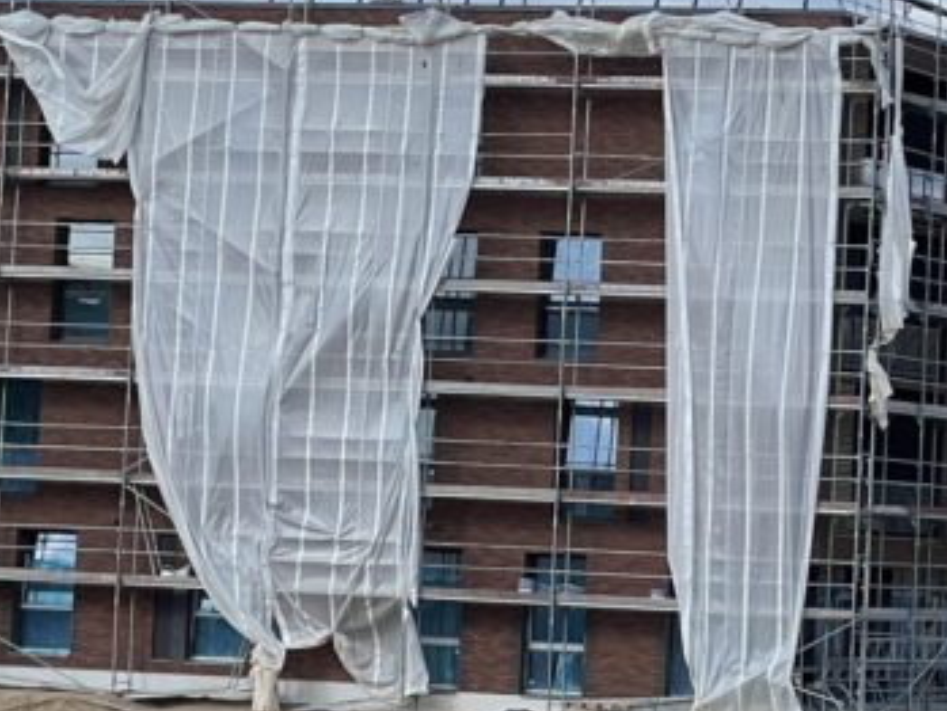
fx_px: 6185
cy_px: 133
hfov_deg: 8.7
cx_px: 912
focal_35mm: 226
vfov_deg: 6.6
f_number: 2.8
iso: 32
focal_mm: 9
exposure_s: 1/919
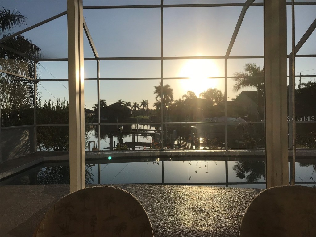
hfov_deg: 63.4
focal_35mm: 28
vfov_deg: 49.7
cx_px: 158
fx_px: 256
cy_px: 118
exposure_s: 1/4808
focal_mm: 3.99
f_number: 1.8
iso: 20
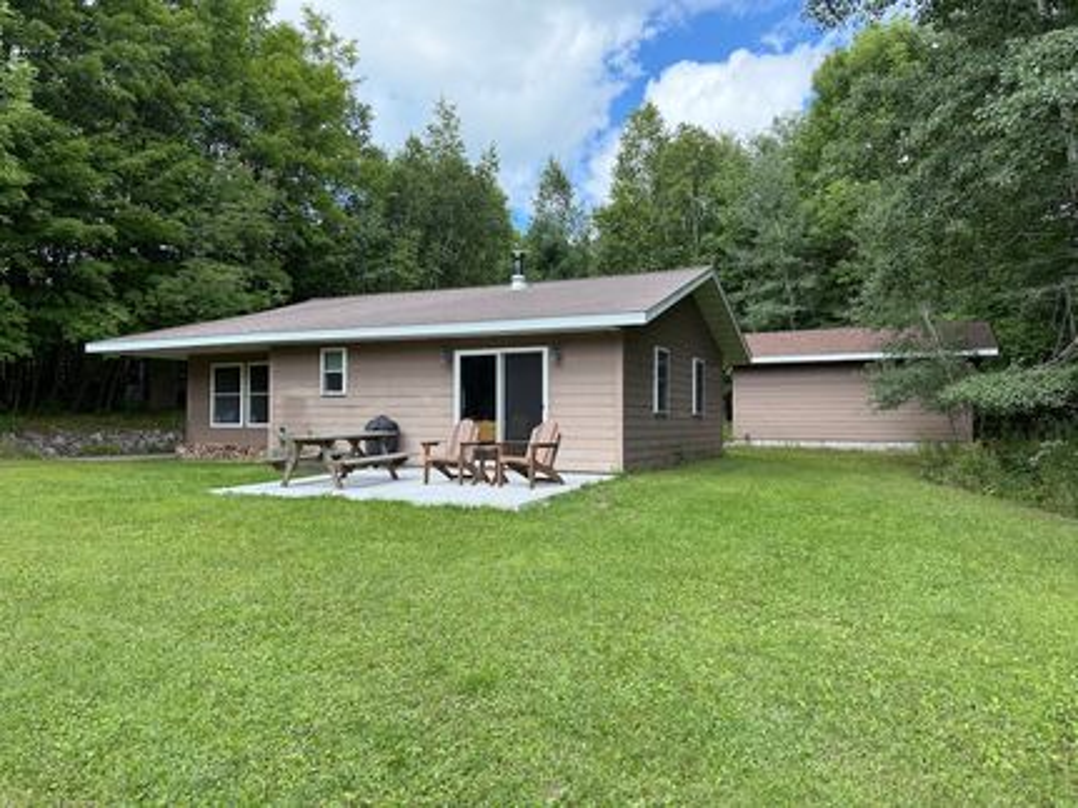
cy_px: 404
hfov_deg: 71.6
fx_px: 747
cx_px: 539
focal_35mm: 24
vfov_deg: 56.8
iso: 100
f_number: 1.78
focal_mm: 6.76
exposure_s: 1/1156
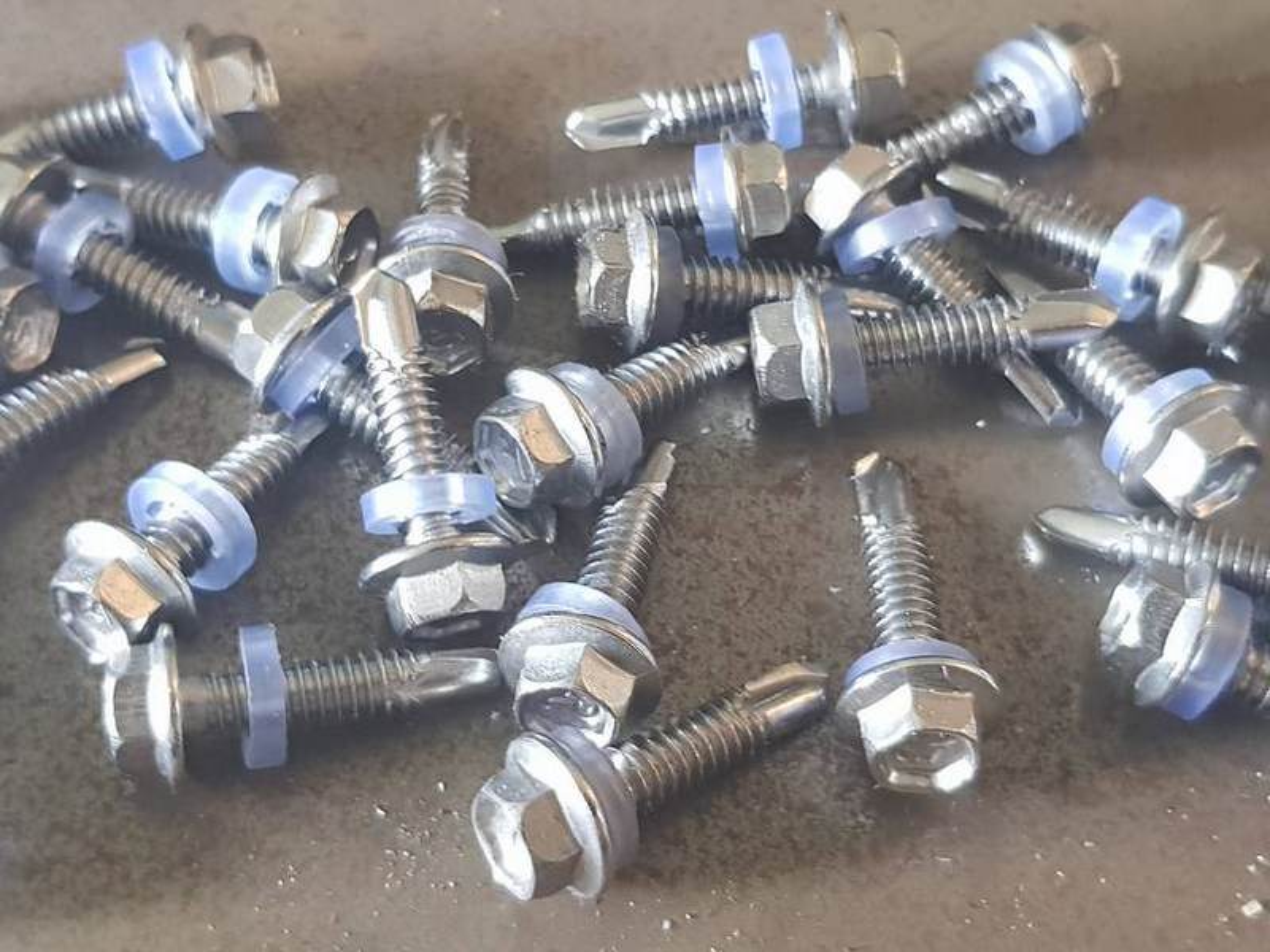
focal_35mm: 26
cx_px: 635
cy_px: 476
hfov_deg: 67.3
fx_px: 954
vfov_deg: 53.1
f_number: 1.7
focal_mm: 4.2
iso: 250
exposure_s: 1/33
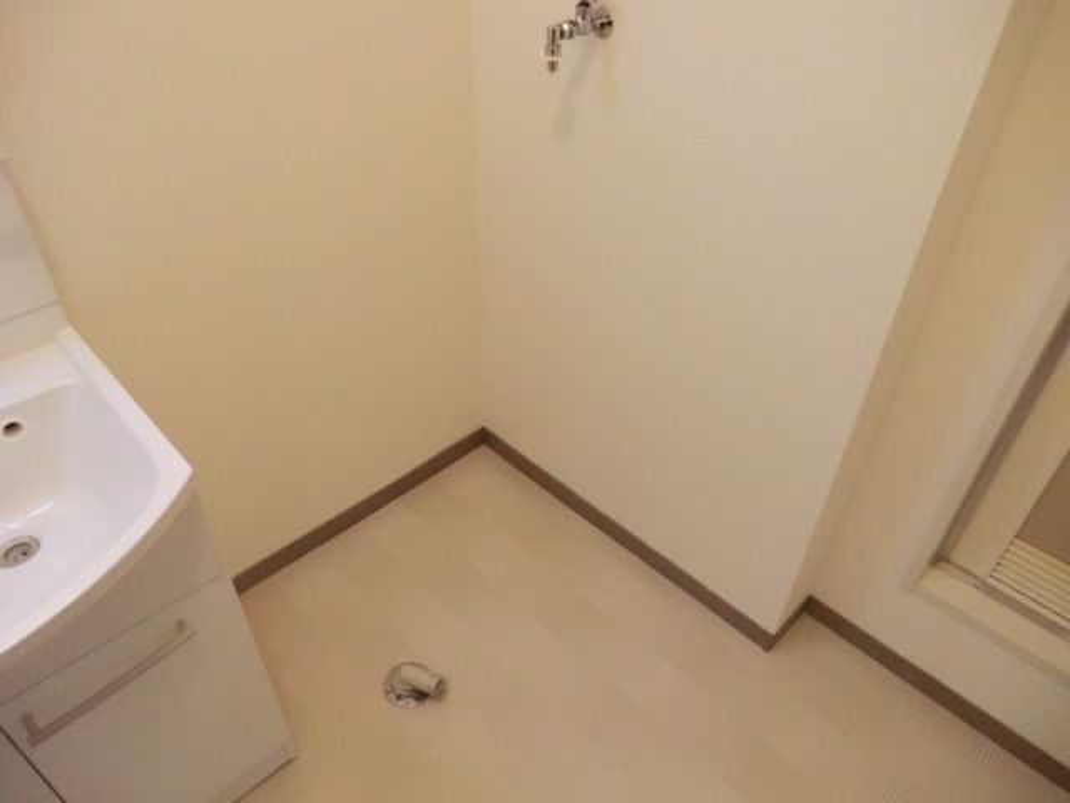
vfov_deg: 56.8
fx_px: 742
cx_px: 535
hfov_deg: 71.6
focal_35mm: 24
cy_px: 402
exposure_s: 1/60
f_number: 3.2
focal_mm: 4.3
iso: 640
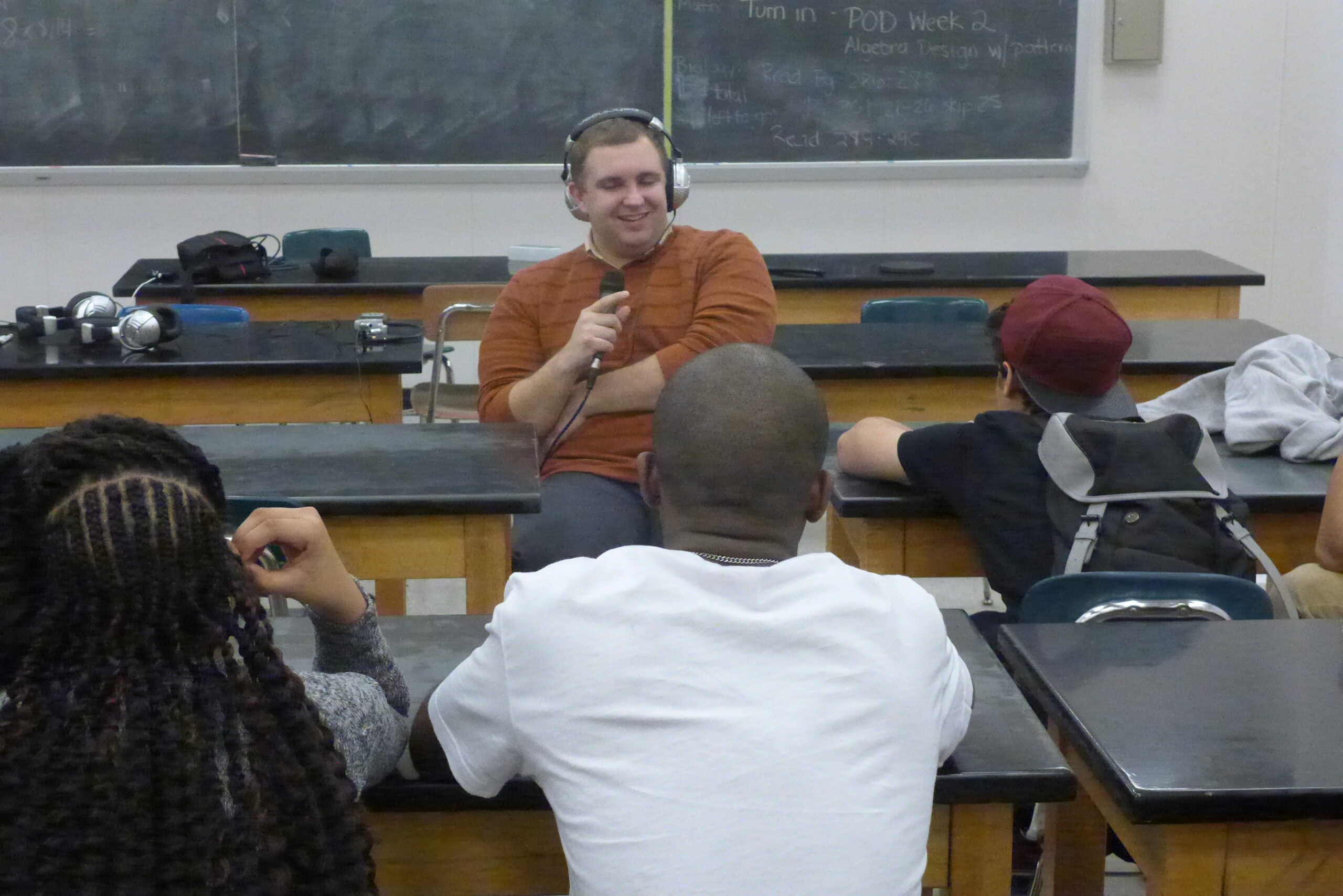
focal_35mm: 60
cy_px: 448
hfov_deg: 33.4
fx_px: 2239
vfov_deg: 22.6
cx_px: 672
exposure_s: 1/400
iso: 3200
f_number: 2.8
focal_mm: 11.8
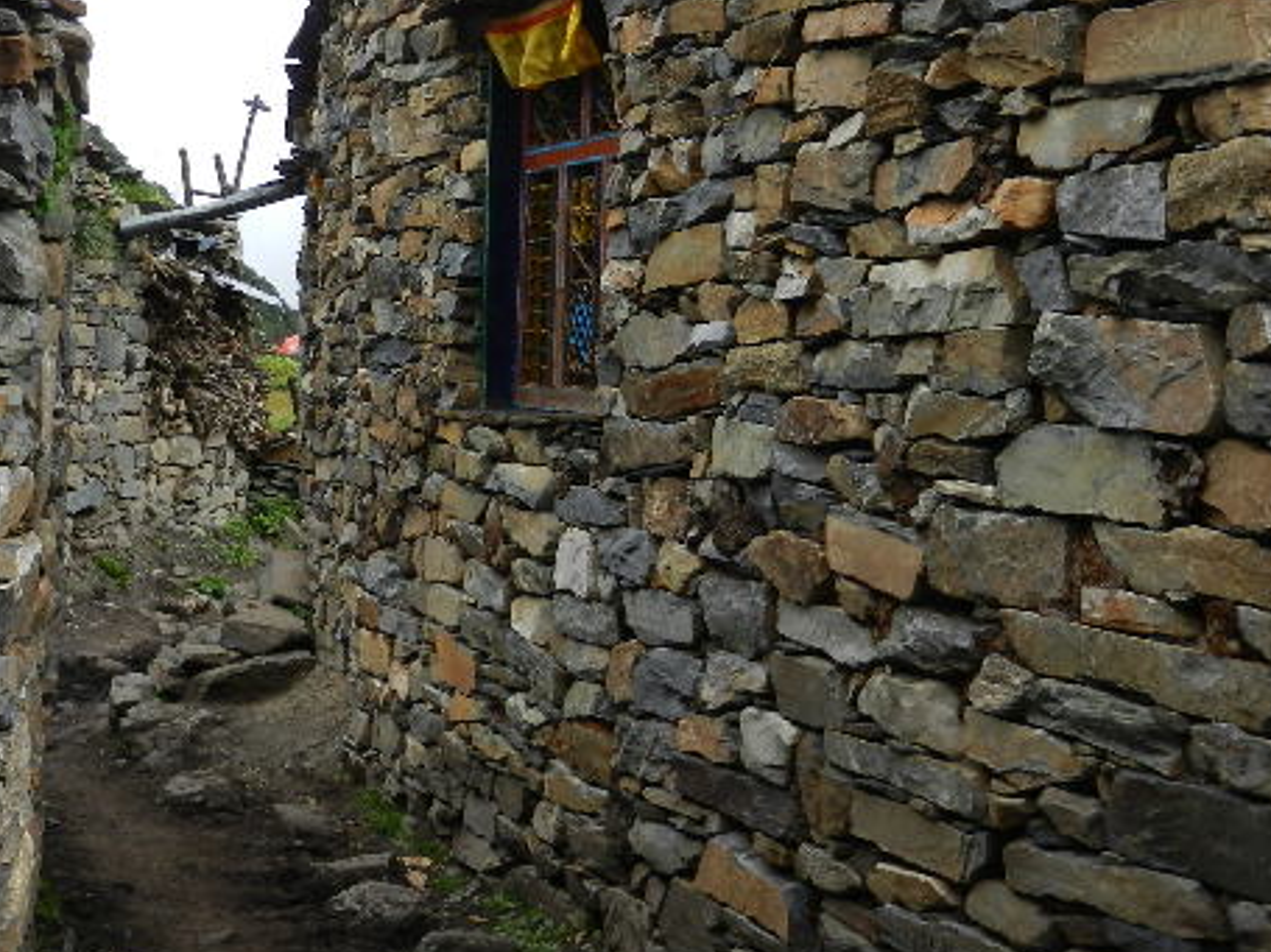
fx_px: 2129
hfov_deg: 32.8
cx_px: 377
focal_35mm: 58
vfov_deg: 24.9
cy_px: 243
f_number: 3.8
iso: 160
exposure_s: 1/320
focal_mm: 5.9
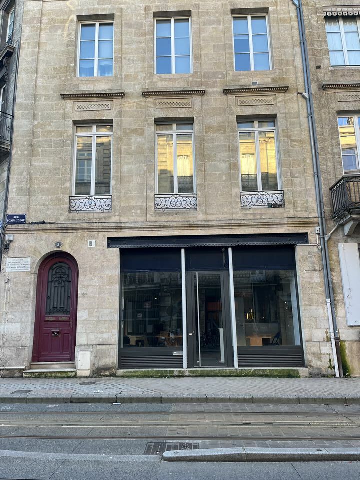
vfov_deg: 67.3
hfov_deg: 53.1
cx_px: 180
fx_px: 361
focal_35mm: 26
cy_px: 240
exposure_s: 1/133
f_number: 1.6
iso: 32
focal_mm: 5.1
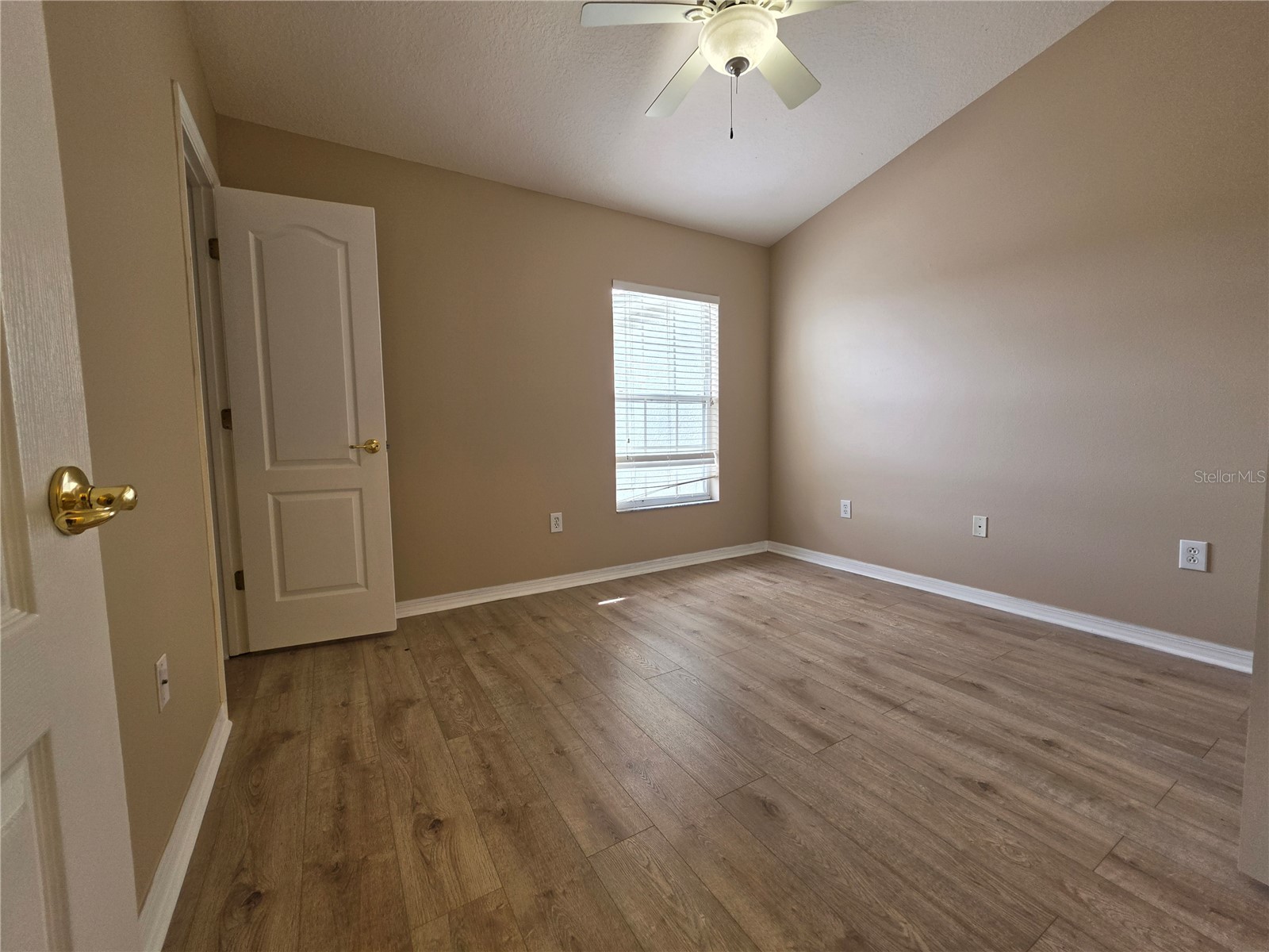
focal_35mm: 13
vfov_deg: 89.9
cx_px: 634
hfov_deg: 106.2
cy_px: 476
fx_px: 477
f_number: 1.9
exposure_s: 1/120
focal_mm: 2.2
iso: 64
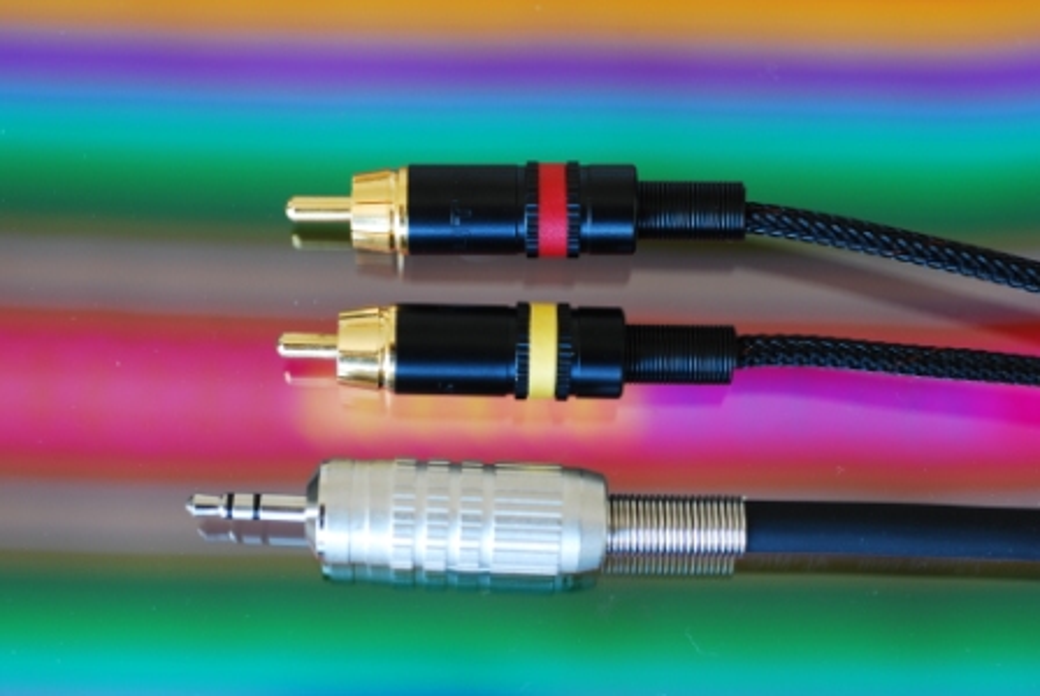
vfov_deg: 15.2
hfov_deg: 22.6
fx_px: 2603
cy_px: 348
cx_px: 520
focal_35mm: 90
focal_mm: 60
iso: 100
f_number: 5.6
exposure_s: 1/5
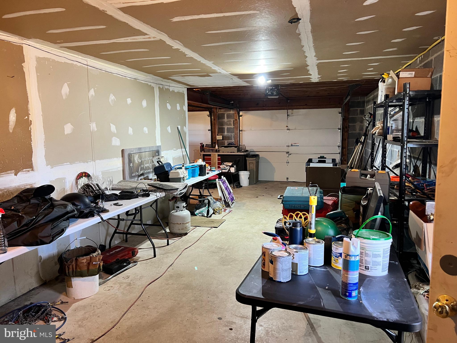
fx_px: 343
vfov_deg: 53.1
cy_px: 172
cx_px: 228
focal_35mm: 26
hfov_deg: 67.3
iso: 250
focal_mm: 5.7
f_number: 1.5
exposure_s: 1/60
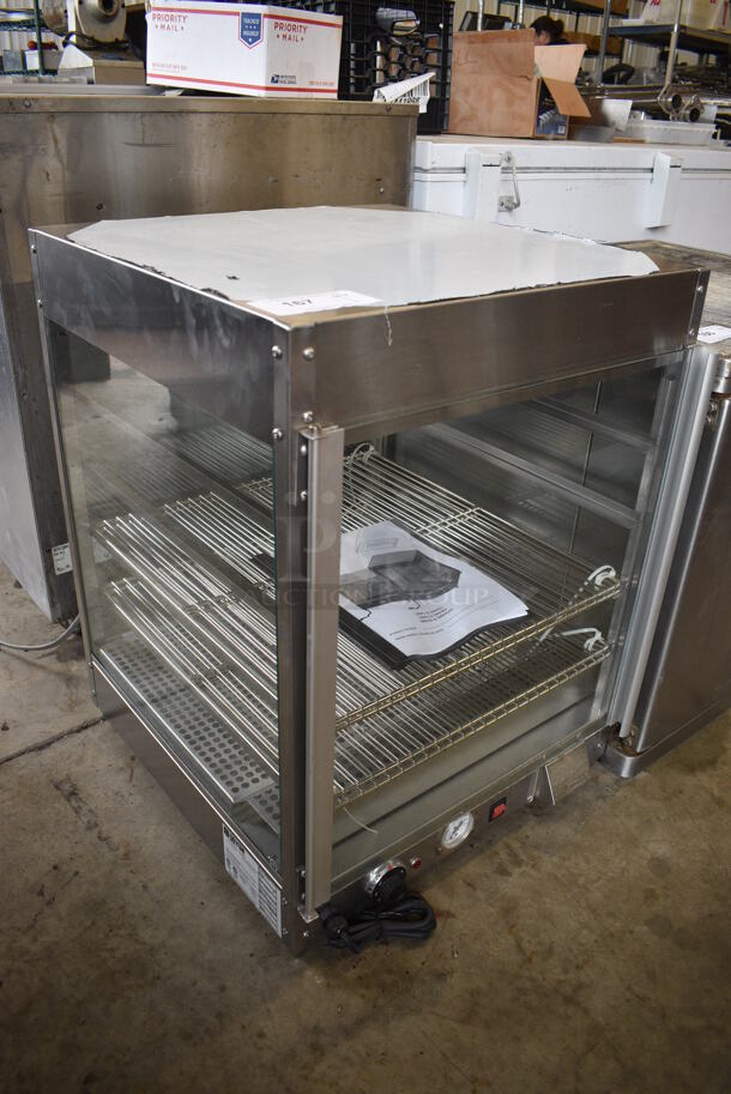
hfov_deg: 48.0
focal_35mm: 27
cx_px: 366
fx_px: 821
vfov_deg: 67.3
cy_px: 547
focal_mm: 18
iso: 800
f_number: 3.5
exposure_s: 1/160
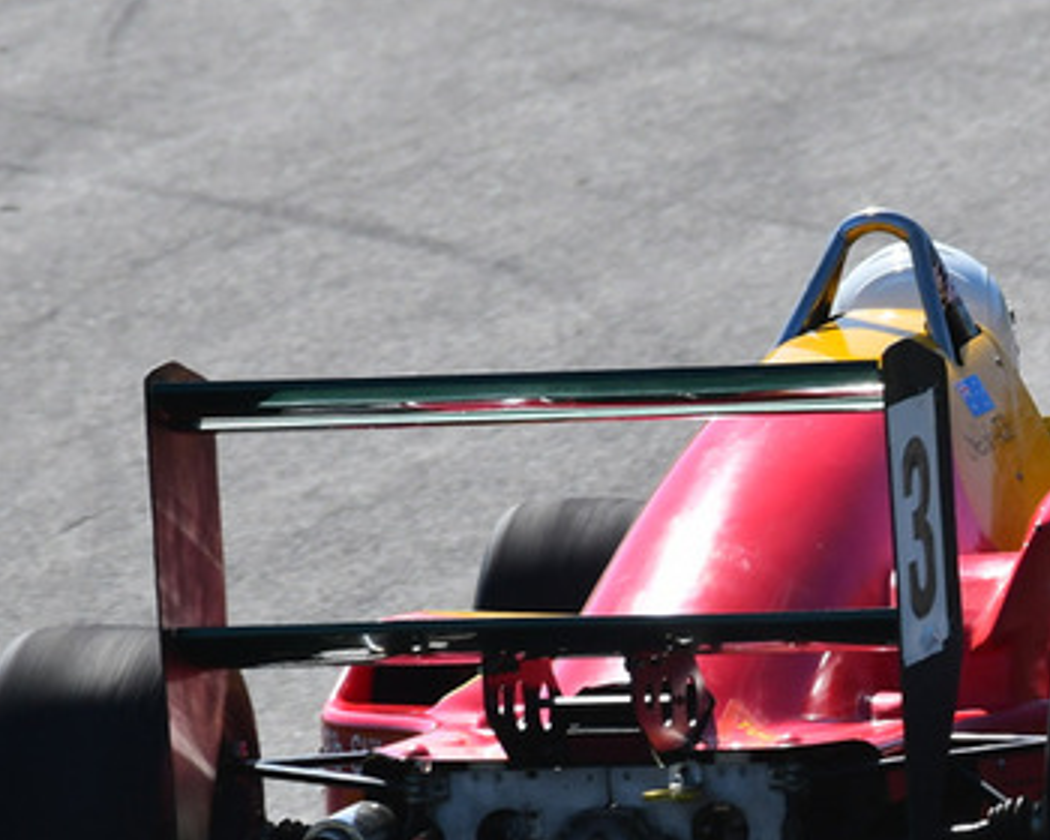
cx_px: 957
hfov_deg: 1.4
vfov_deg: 1.1
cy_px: 540
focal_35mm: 1415
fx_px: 43972
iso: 400
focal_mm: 440
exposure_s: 1/500
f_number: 11
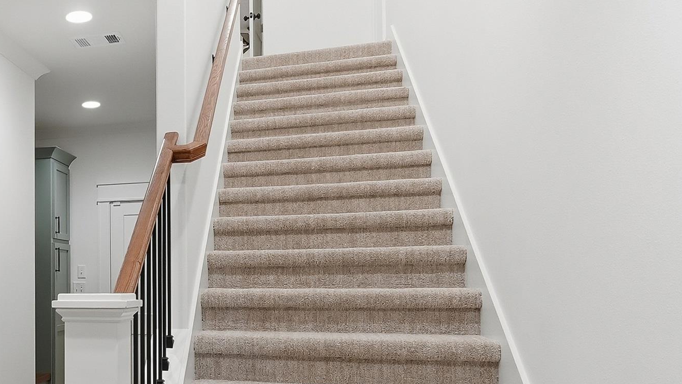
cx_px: 25
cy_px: 275
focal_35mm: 38
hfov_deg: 45.8
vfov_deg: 30.8
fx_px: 687
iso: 640
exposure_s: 1/100
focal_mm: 16
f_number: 9
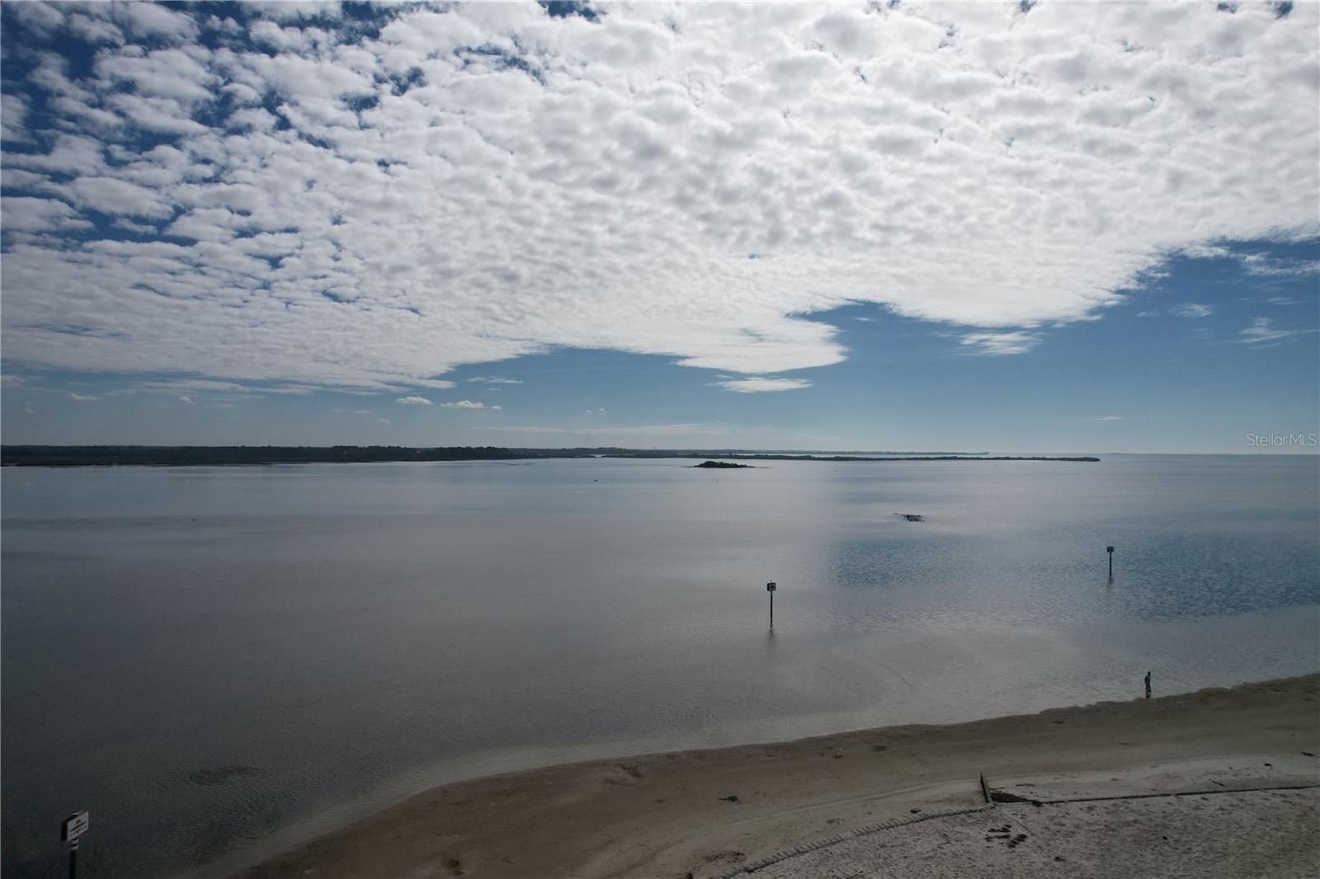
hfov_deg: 78.6
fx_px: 806
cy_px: 440
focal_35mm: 22
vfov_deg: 57.2
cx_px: 660
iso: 140
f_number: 2.8
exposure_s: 1/3000
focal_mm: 8.38
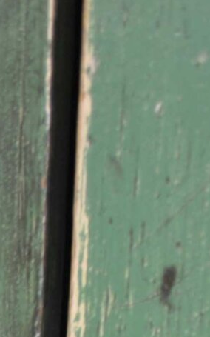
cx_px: -272
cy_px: 935
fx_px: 2053
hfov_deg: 5.7
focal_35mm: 224
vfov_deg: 8.2
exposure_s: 1/6
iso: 200
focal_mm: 26
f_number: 4.2
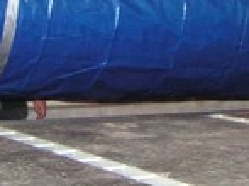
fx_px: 927
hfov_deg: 15.2
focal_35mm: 129
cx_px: 217
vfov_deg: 10.9
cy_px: -128
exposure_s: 1/40
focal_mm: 6.3
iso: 200
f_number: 2.8
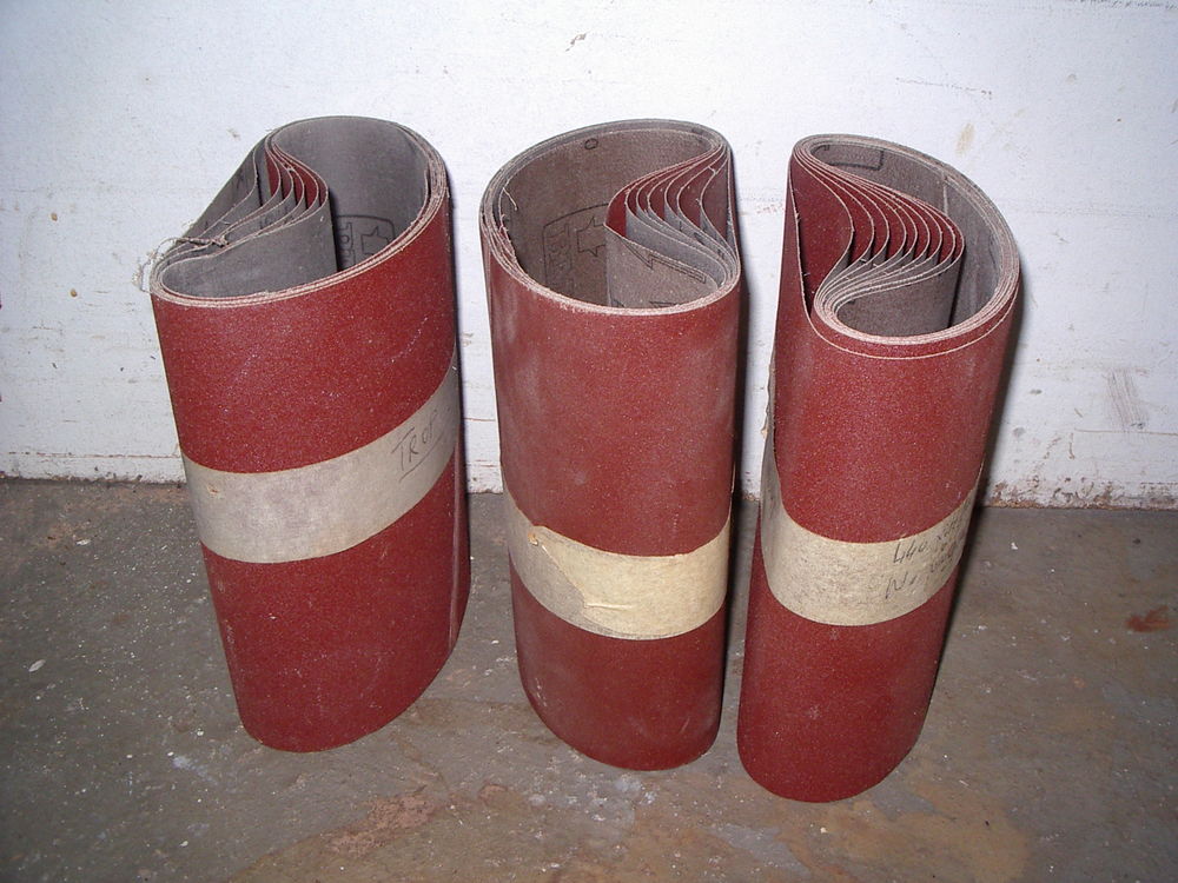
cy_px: 442
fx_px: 1293
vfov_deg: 37.7
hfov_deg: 49.0
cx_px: 589
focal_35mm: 38
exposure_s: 1/60
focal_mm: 5.8
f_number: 4.8
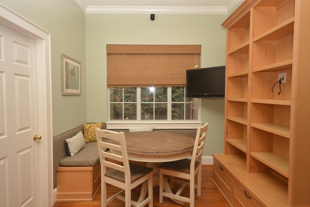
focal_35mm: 21
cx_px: 155
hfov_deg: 81.2
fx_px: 181
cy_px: 104
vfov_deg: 59.5
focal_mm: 14
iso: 320
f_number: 7.1
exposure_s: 1/200
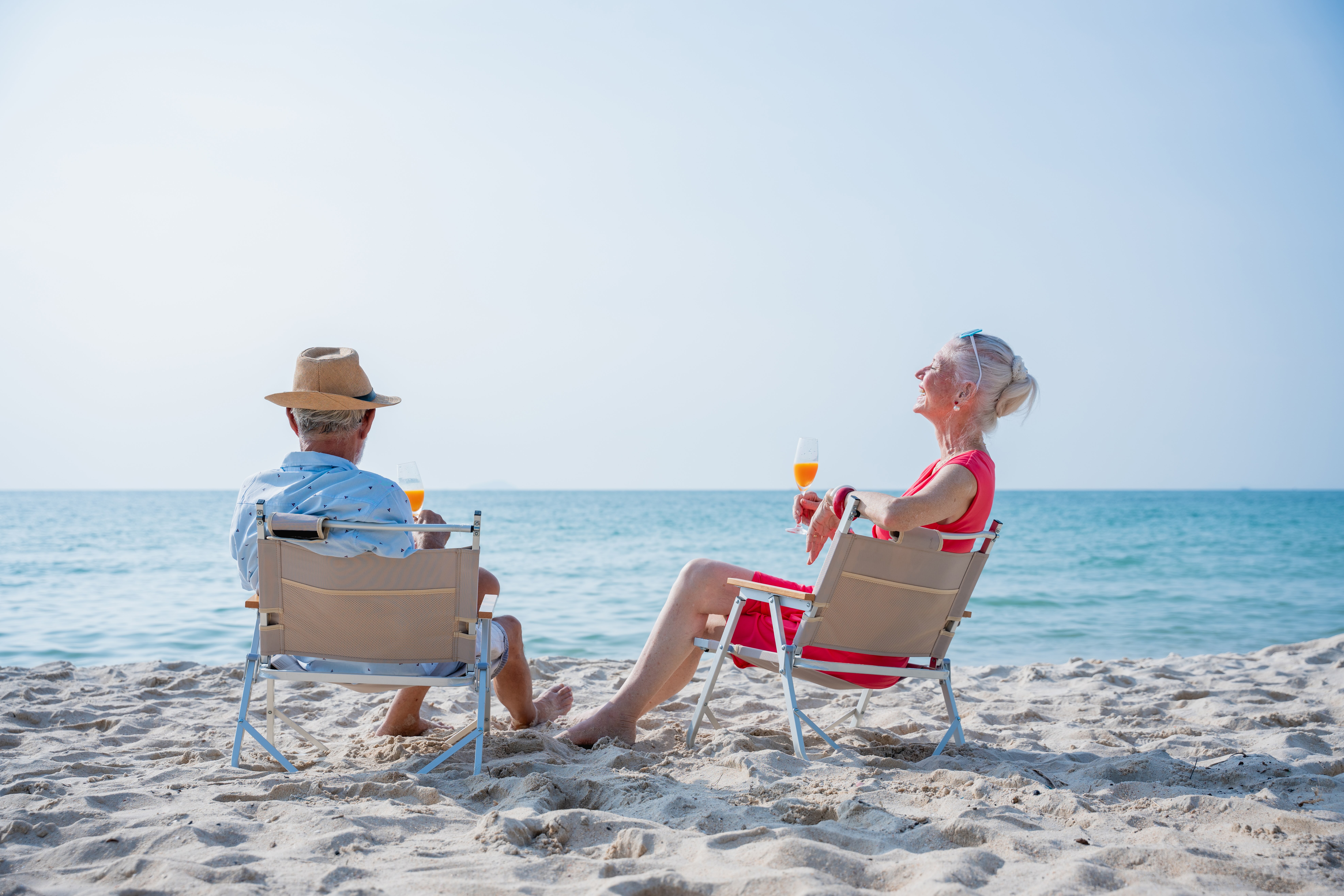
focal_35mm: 41
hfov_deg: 47.7
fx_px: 1520
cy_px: 448
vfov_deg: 32.9
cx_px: 672
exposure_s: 1/1000
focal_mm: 40.7
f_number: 4
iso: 100
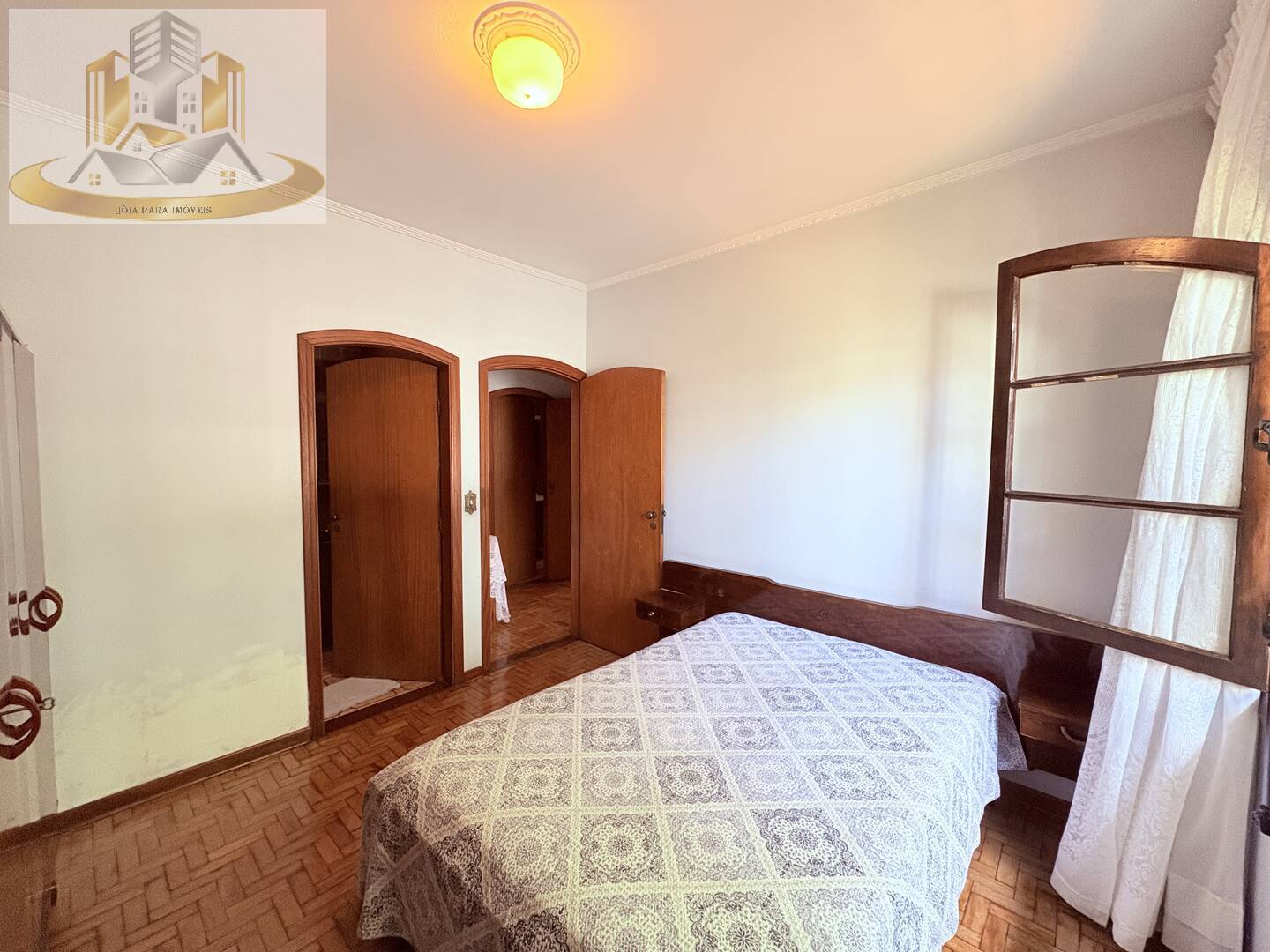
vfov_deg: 85.7
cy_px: 476
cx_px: 635
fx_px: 514
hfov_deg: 102.1
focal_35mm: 14
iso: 320
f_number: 2.2
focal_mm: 2.22
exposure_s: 1/60
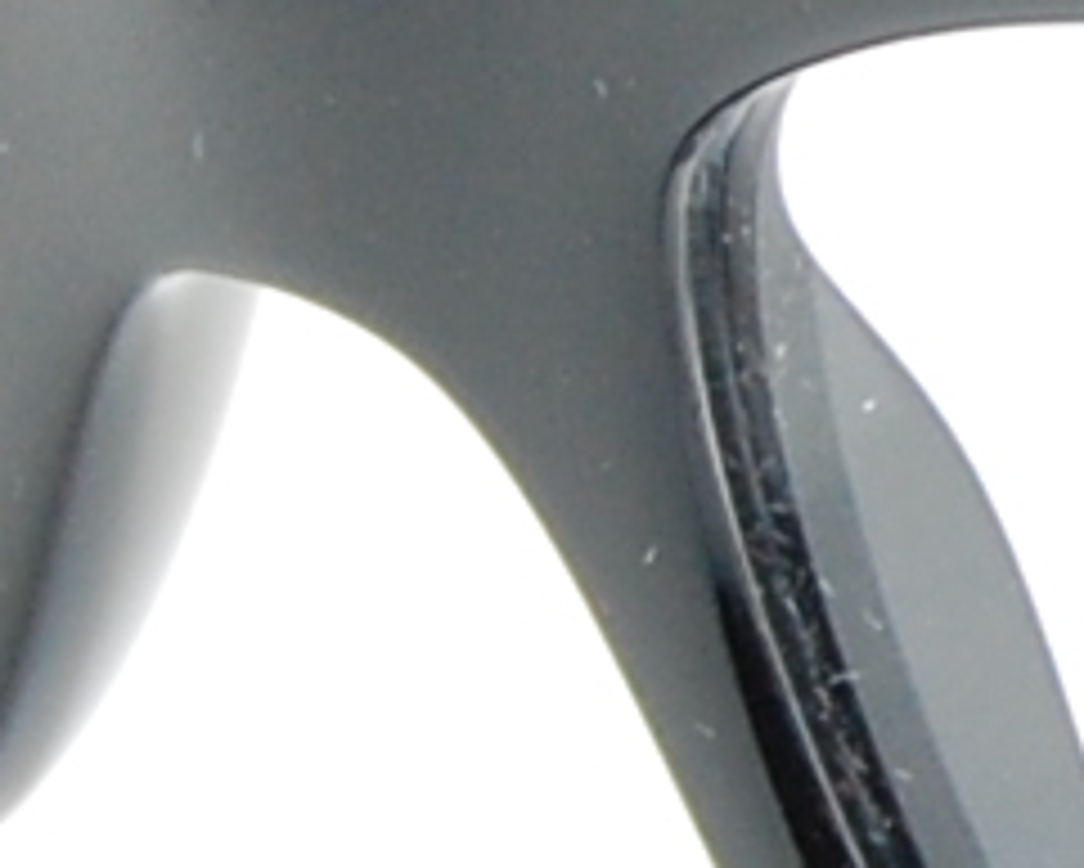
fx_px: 21985
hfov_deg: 2.8
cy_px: 67
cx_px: 2717
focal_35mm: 685
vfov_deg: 2.3
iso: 800
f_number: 10
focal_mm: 52
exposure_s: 1/160
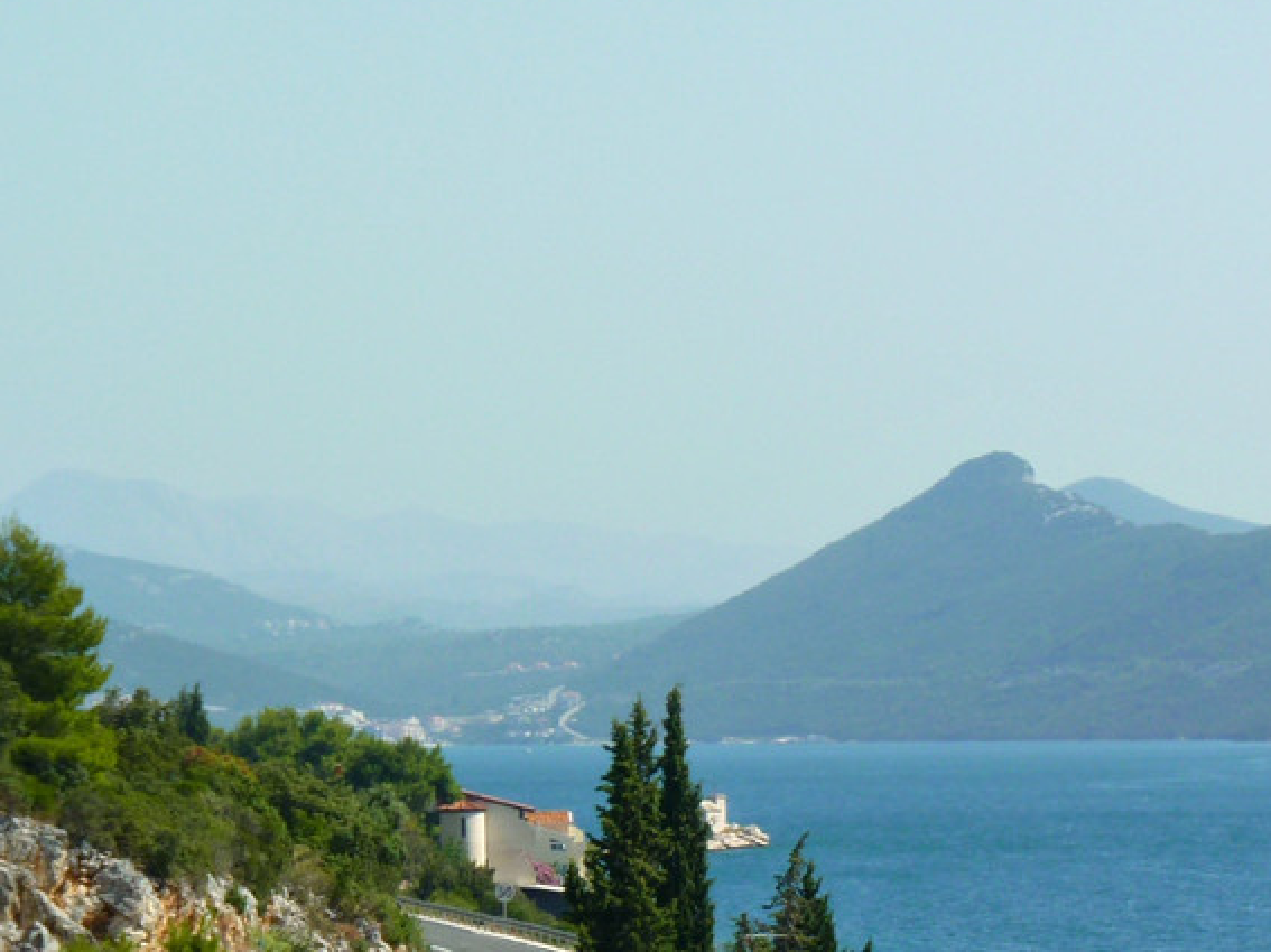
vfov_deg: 6.2
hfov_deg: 8.3
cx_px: 1399
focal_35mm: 237
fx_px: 8700
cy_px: 1060
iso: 80
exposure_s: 1/400
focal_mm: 18.7
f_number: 5.6
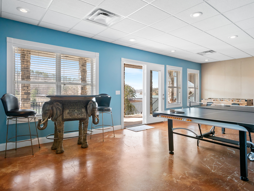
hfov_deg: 79.0
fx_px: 154
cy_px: 92
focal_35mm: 21
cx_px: 132
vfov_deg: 63.4
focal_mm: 10
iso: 200
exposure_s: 1/60
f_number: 5.6
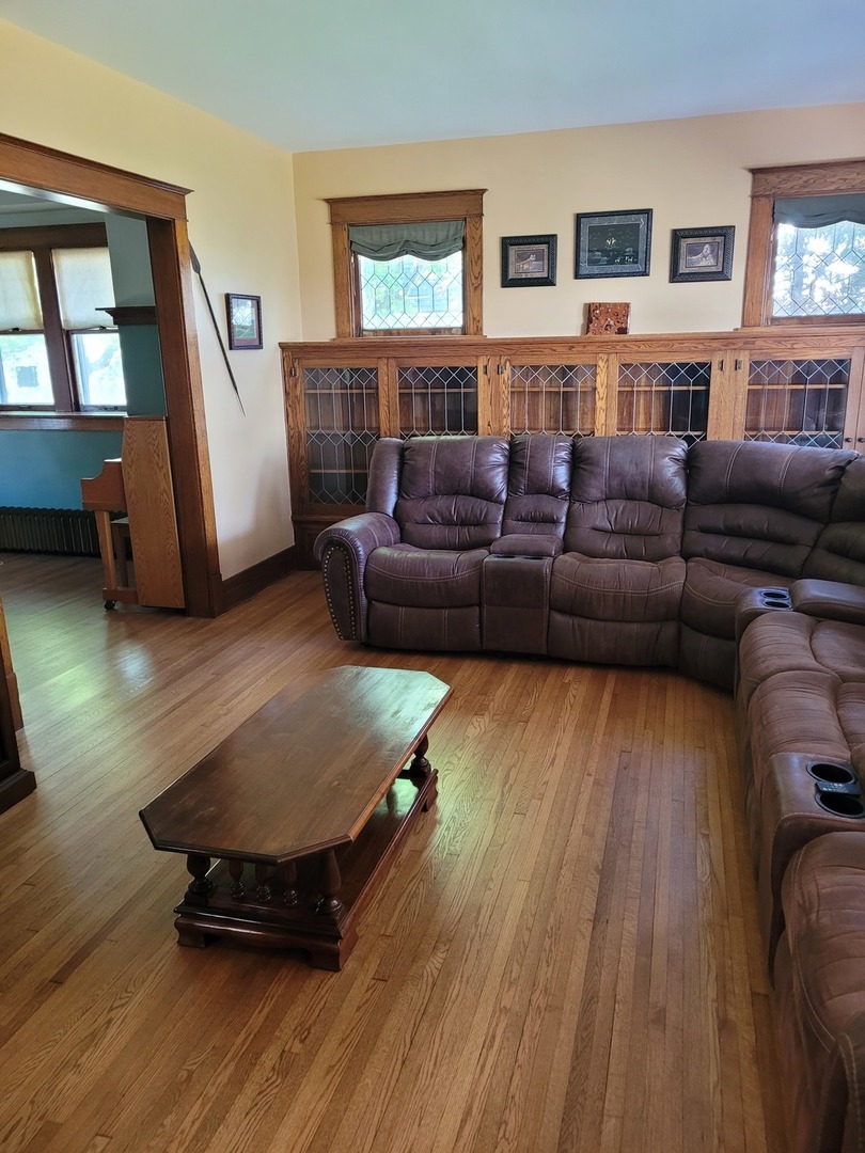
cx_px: 432
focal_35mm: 26
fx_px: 866
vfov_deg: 67.3
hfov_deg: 53.1
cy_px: 576
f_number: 1.8
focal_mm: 5.4
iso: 320
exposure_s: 1/40
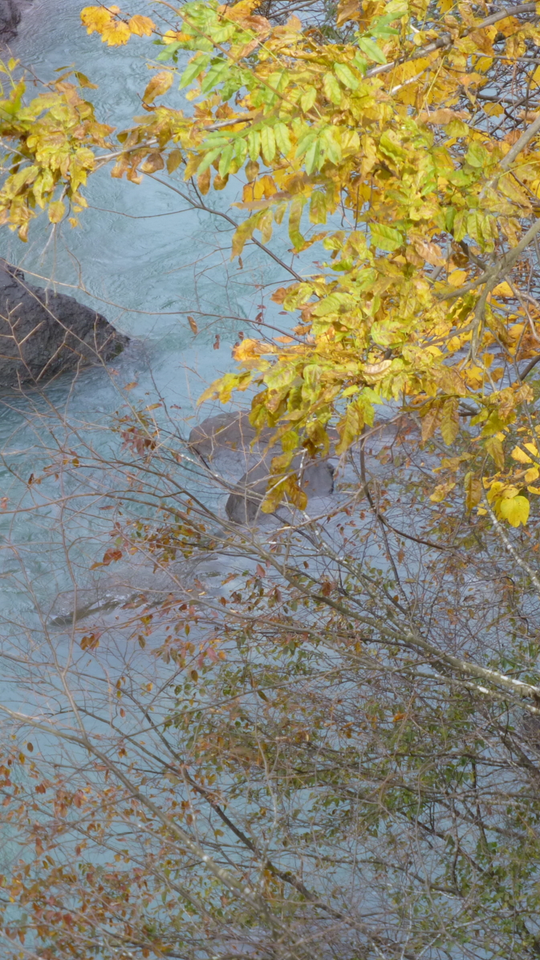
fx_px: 4784
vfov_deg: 11.5
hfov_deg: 6.5
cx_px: 459
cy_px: 481
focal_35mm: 188
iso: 100
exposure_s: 1/80
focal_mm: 23.1
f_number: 5.4
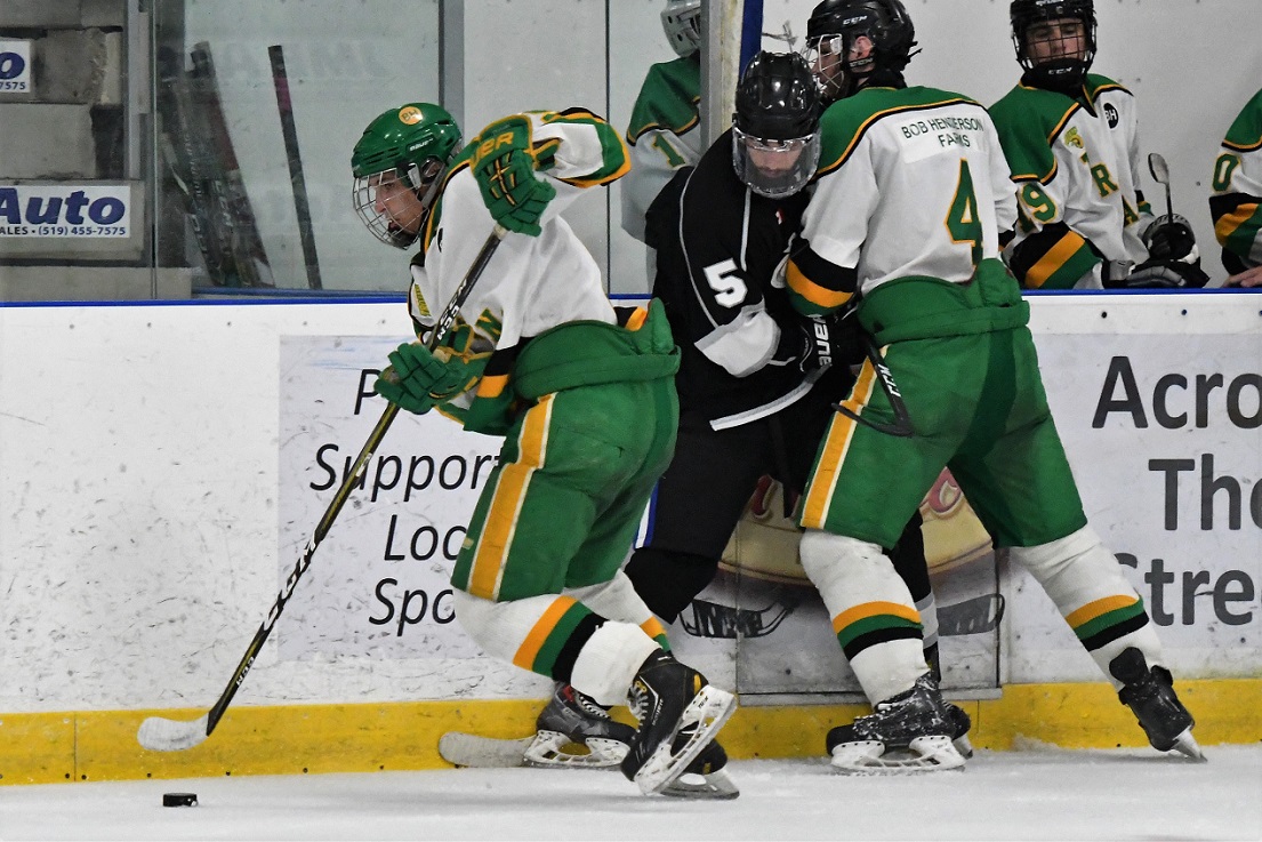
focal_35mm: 232
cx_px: 631
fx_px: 8151
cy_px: 421
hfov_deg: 8.9
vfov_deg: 5.9
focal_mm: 155
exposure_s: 1/1000
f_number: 2.8
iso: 8000
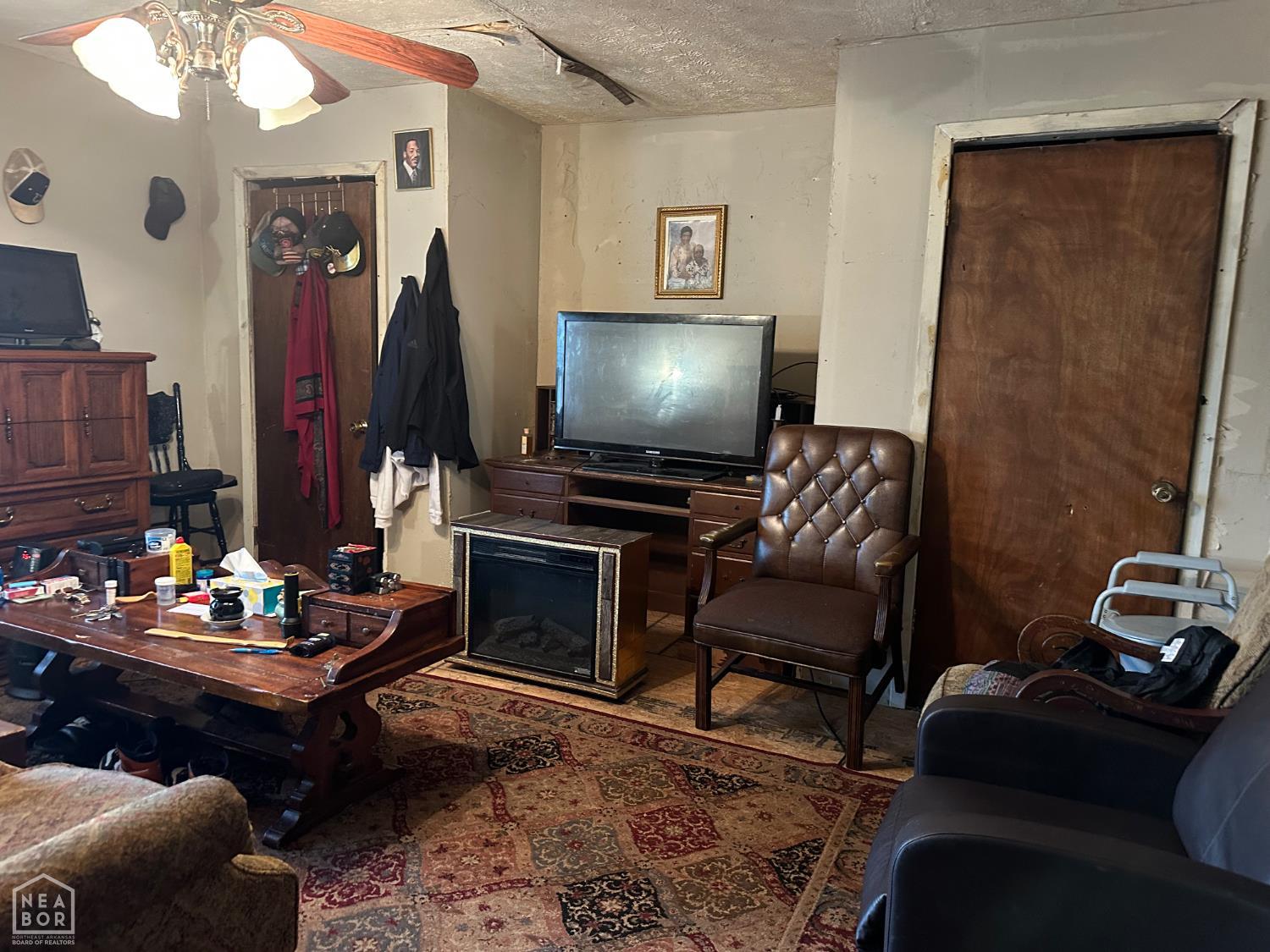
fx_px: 881
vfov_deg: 56.8
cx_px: 635
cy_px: 476
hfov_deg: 71.6
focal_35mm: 24
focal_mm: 6.86
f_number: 1.78
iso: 1000
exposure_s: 1/30
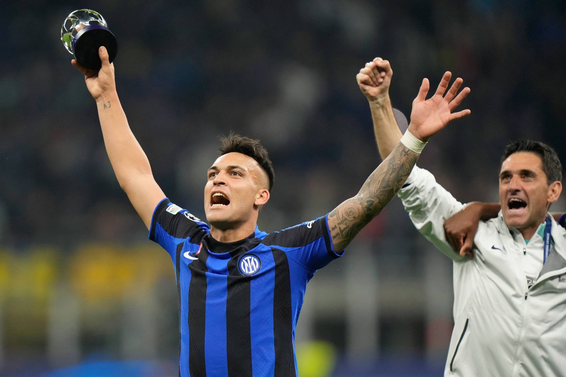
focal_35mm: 400
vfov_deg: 3.4
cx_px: 283
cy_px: 188
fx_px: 6288
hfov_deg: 5.2
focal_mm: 400
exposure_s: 1/2000
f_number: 2.8
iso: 4000
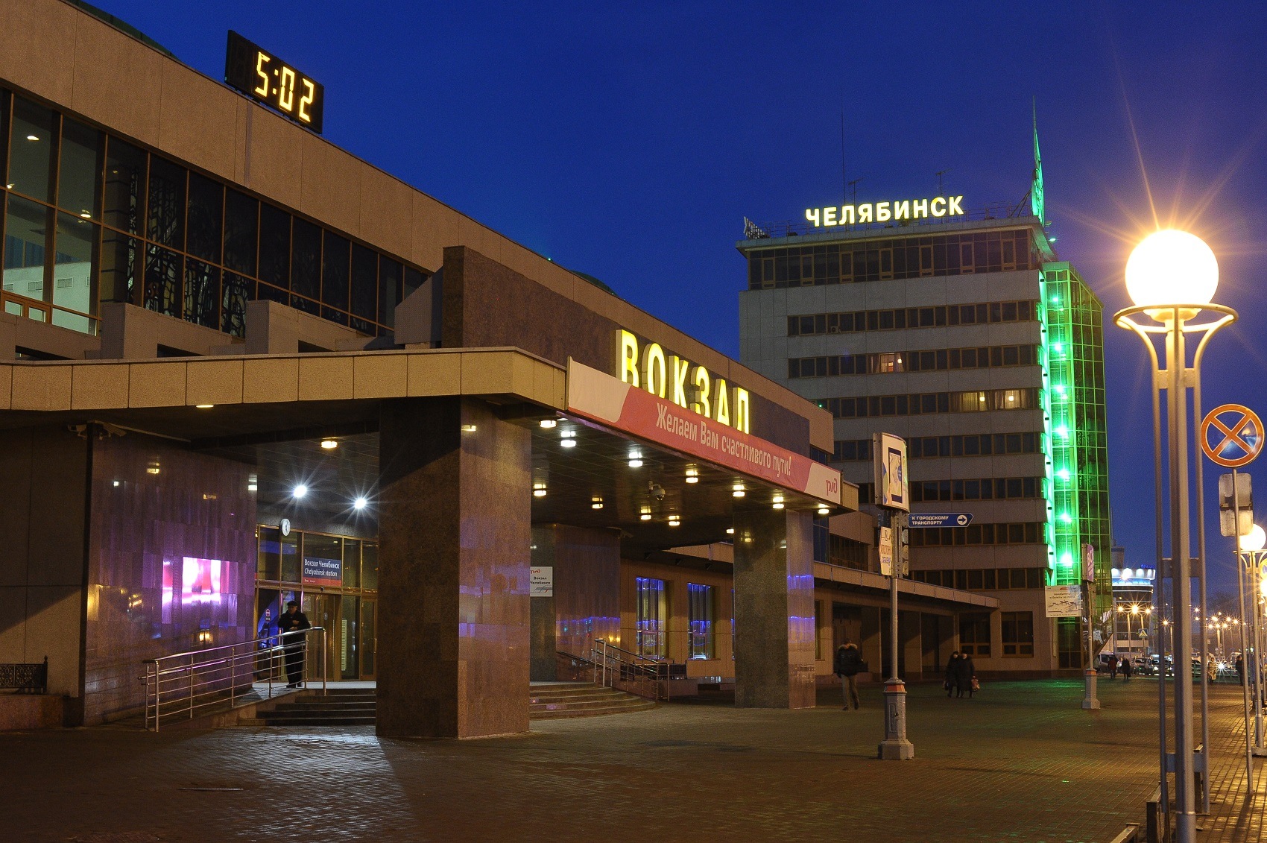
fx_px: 1758
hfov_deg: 39.6
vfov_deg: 27.0
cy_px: 422
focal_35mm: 50
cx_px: 634
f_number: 5.6
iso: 3200
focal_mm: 50
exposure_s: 1/15
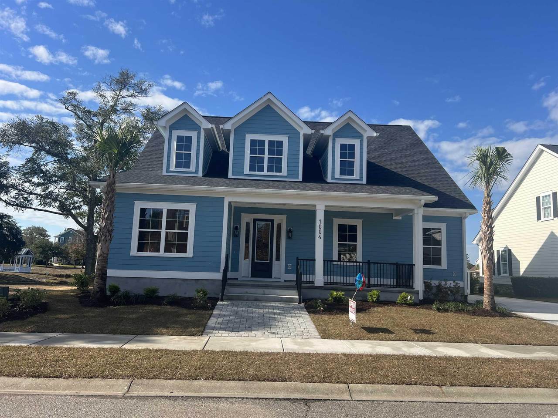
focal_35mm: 26
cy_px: 209
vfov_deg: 53.1
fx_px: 419
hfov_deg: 67.3
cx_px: 279
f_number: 1.5
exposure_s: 1/3831
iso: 50
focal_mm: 5.7
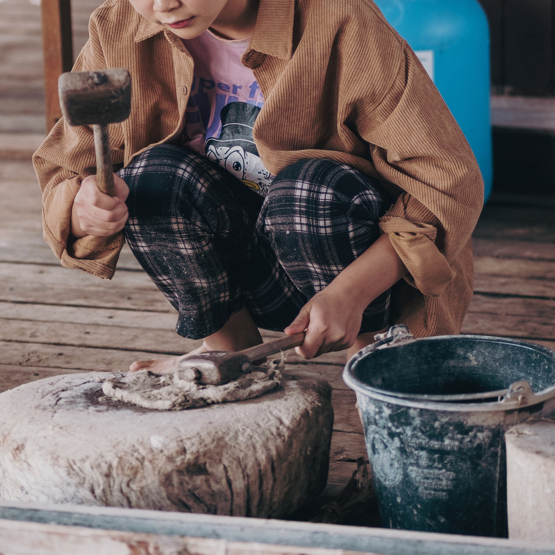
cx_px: 261
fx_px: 3773
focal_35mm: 208
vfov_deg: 8.4
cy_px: 217
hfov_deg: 8.4
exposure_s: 1/400
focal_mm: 85
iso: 500
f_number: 1.8
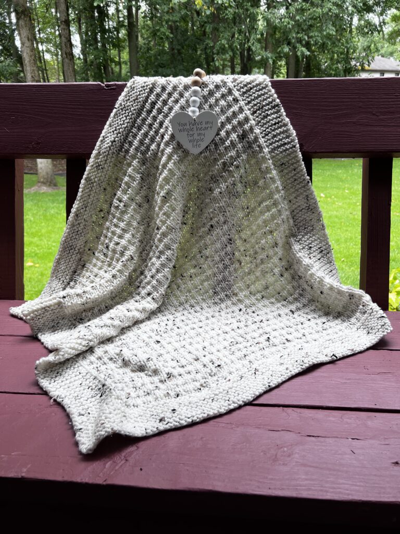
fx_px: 401
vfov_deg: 67.3
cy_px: 267
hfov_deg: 53.1
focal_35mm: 26
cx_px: 200
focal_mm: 5.7
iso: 40
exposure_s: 1/241
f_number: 1.5
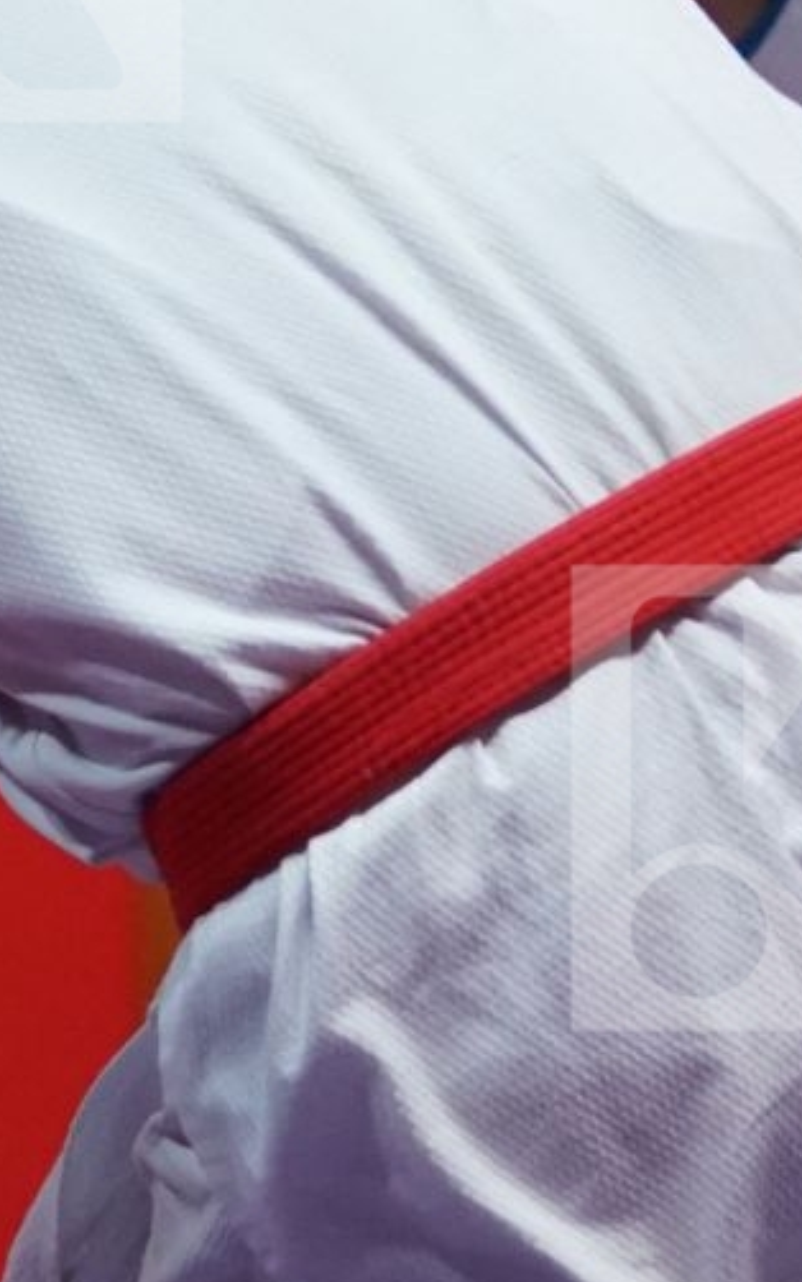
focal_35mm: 574
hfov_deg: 2.3
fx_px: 20062
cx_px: 810
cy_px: -110
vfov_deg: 3.7
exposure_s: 1/1000
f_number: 2.8
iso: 4000
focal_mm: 105
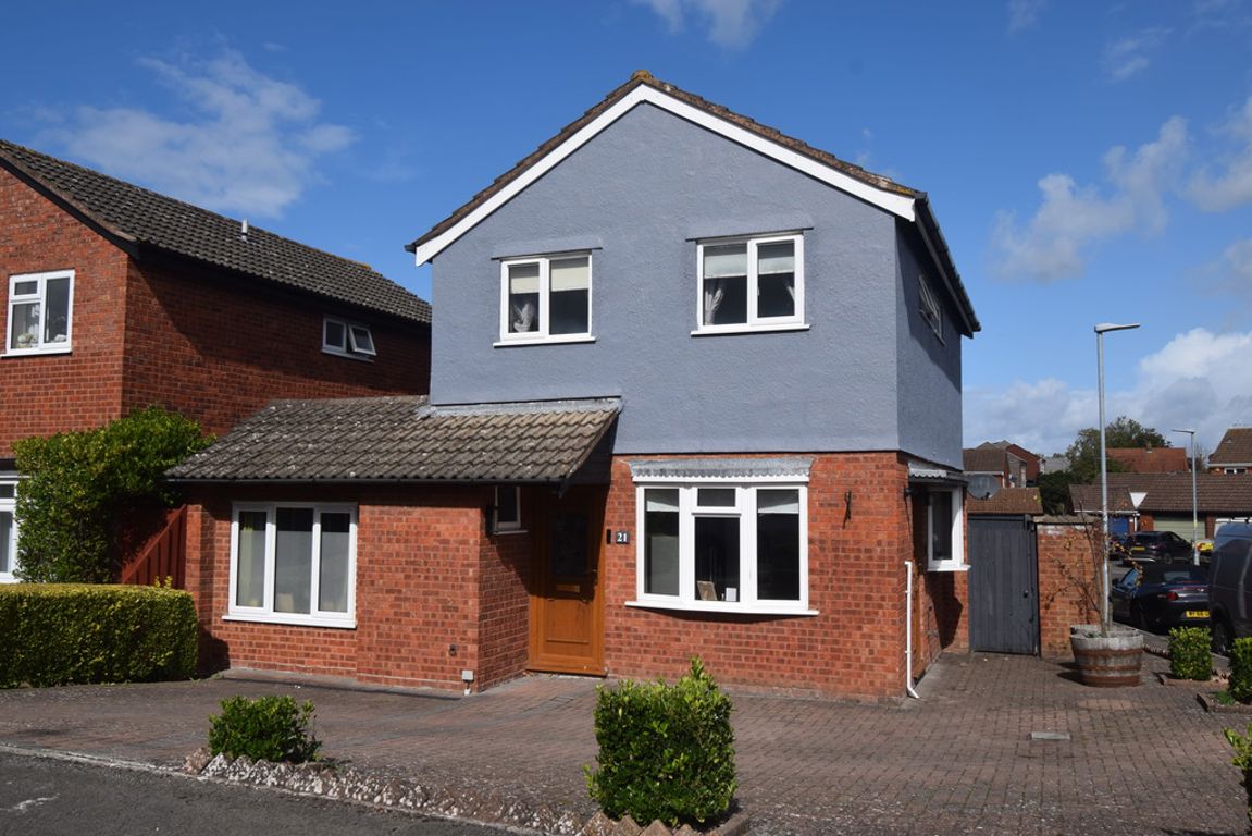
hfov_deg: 61.9
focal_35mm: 30
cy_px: 418
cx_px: 626
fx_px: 1044
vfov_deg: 43.6
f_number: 11
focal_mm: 20
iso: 200
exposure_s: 1/500
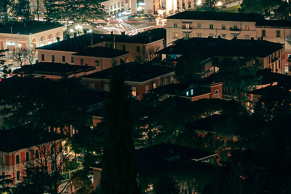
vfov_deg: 6.6
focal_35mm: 208
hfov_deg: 9.4
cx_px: 539
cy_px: -39
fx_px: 1682
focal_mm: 50
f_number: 7.1
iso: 100
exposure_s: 15
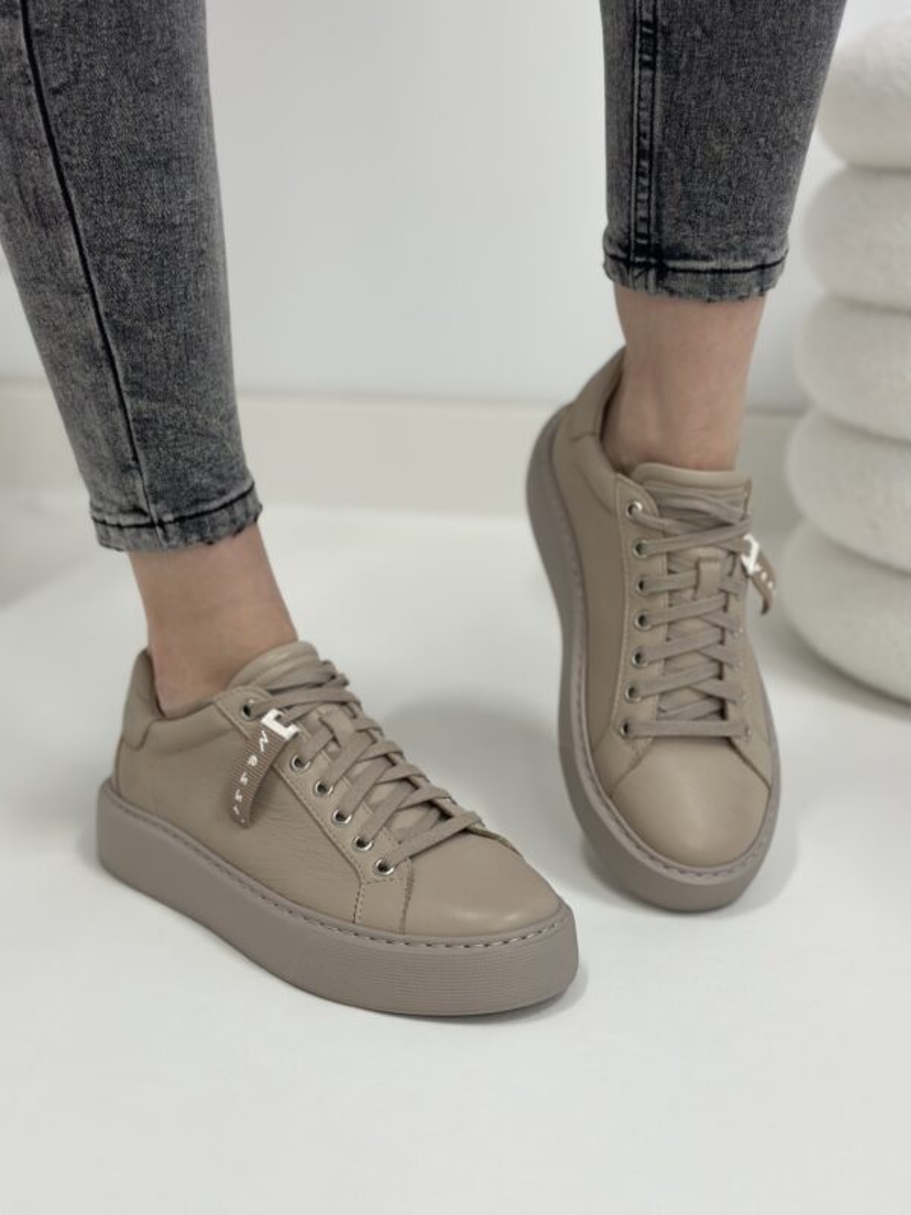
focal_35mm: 48
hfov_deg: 30.3
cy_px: 608
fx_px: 1684
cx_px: 456
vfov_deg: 39.7
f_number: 1.78
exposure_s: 1/100
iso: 125
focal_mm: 6.86
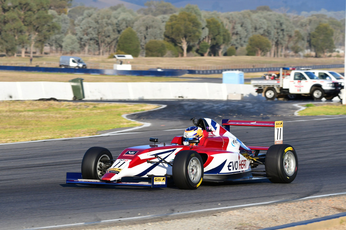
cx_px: 173
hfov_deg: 6.9
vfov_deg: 4.6
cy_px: 115
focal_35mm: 300
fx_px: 2883
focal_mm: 200
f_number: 9
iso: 500
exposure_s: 1/640
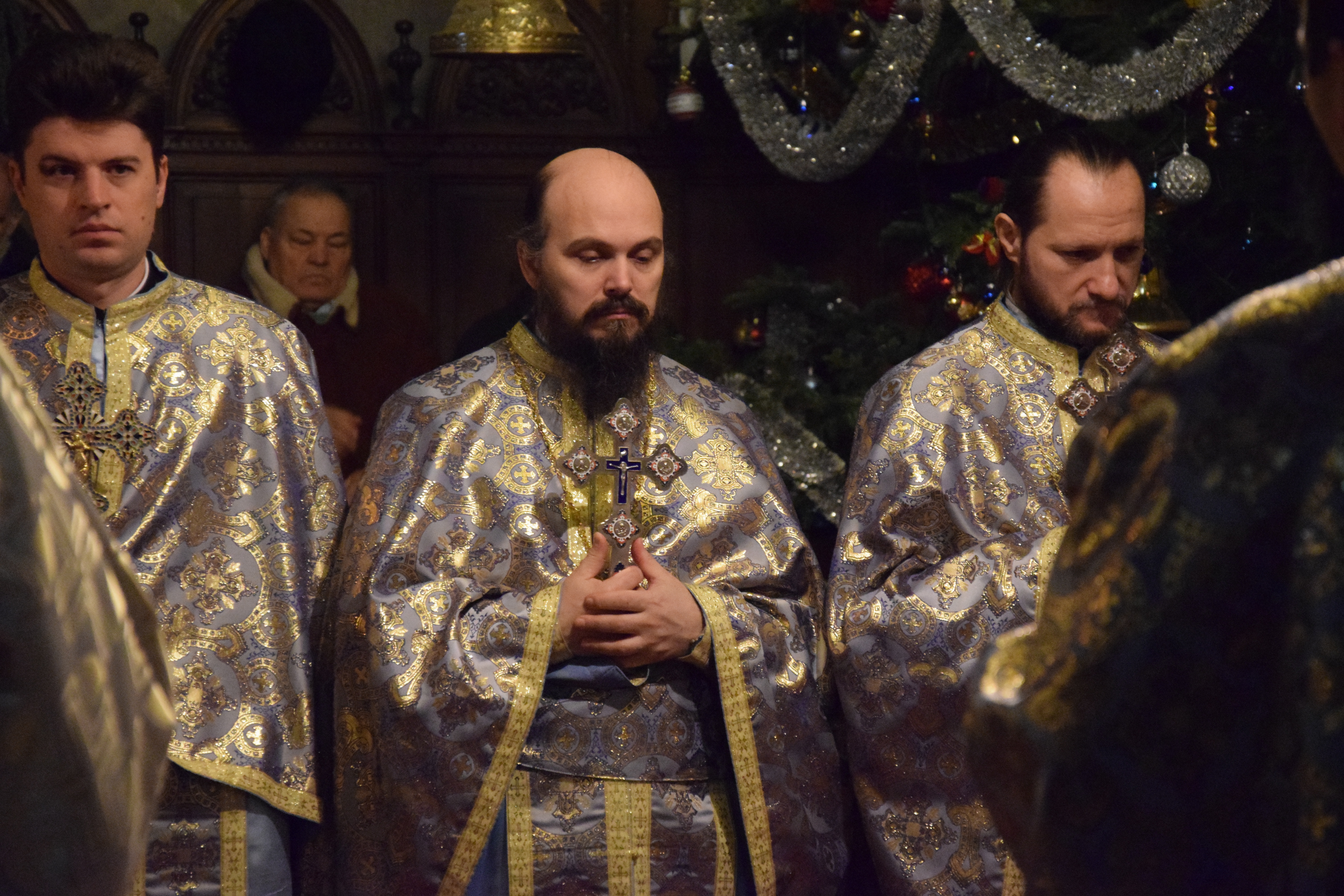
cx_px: 672
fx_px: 5040
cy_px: 448
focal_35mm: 135
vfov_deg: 10.2
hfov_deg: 15.2
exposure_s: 1/60
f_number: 5.6
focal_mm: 90
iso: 8000
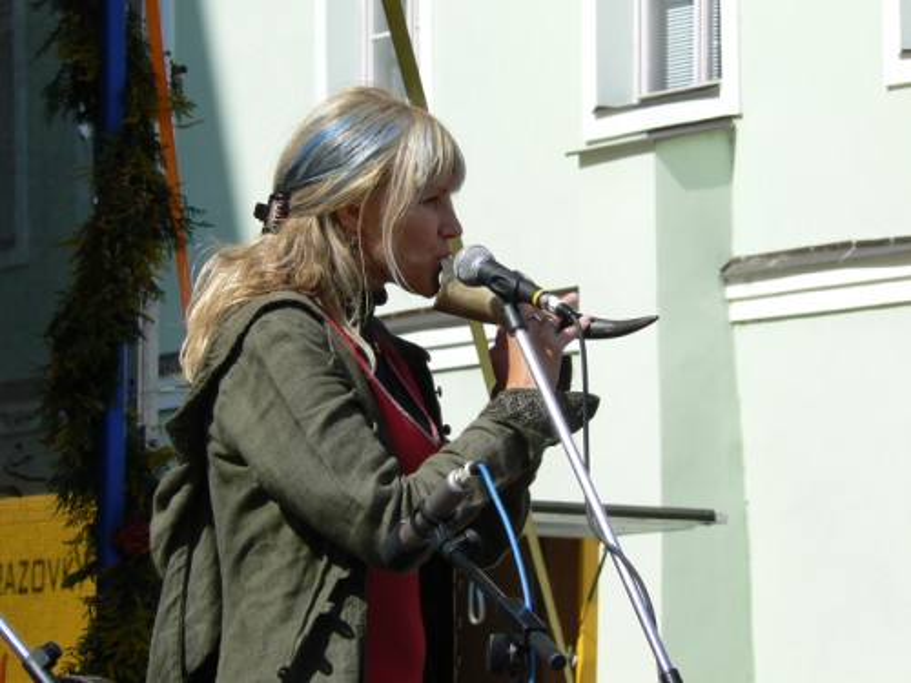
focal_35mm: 273
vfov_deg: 5.4
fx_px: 7185
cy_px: 342
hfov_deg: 7.3
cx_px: 456
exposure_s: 1/400
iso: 80
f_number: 7.1
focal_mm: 45.4
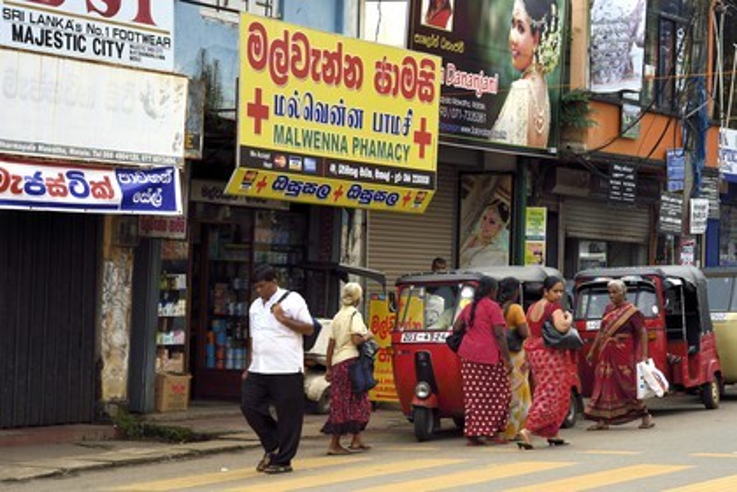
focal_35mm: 98
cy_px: 246
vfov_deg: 14.0
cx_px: 368
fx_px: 2006
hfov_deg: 20.8
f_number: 13
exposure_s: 1/400
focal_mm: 98
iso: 800
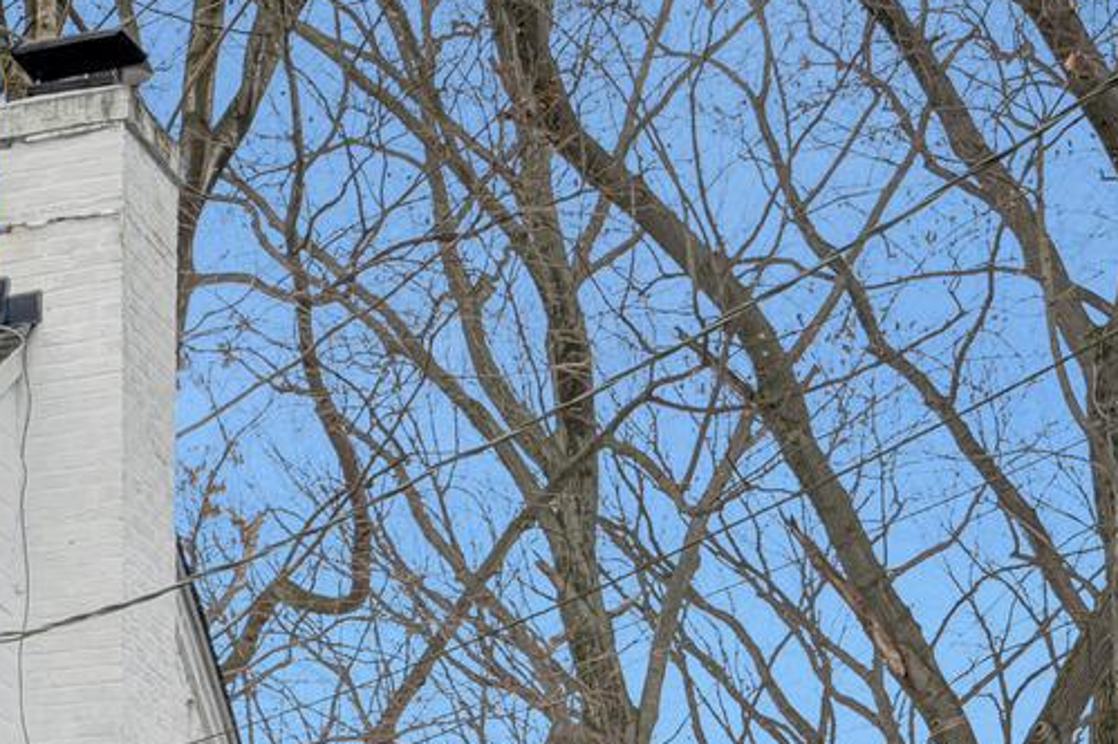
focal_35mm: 119
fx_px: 3693
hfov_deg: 15.5
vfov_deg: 11.2
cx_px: -671
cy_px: 961
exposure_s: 1/250
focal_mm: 29
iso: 640
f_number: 8
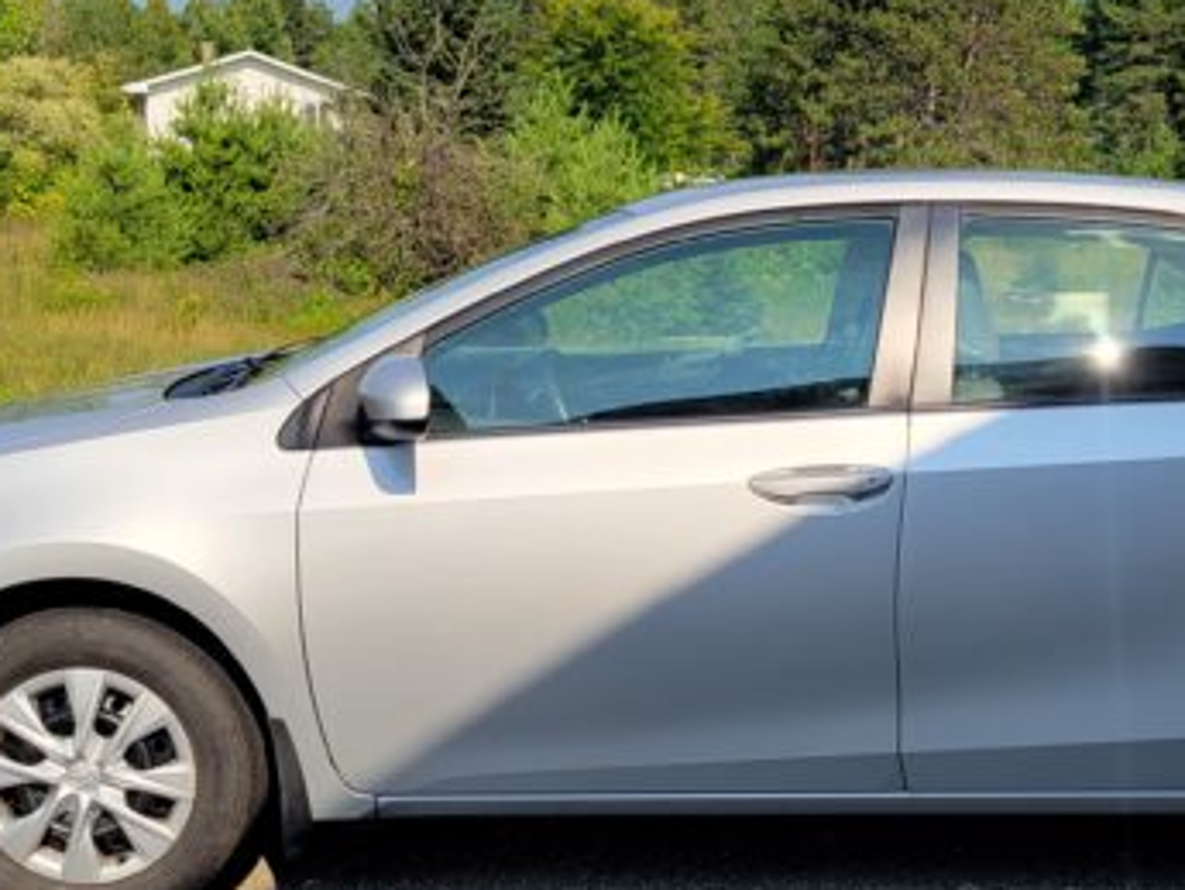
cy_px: 503
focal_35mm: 60
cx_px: 828
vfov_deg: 24.4
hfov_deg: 31.8
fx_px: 2055
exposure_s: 1/1849
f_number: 1.8
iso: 40
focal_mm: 5.4
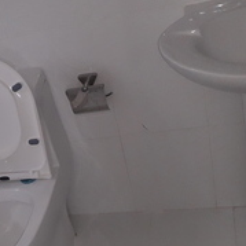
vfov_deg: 28.0
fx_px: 490
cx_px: 12
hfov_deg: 26.9
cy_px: 164
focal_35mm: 61
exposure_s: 1/50
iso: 160
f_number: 1.9
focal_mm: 3.6
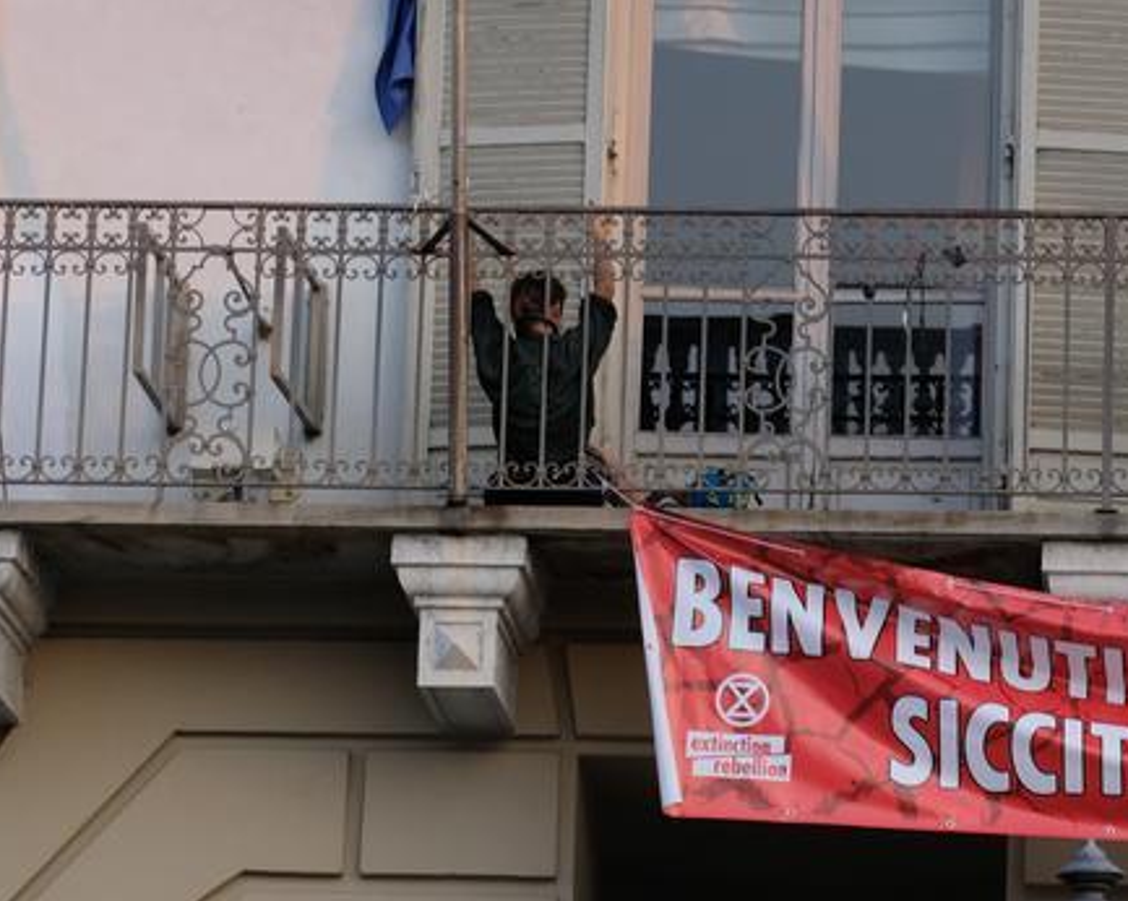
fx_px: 6874
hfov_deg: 9.3
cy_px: 191
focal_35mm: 206
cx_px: 1196
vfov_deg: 7.5
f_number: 4.8
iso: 400
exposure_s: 1/210
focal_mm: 63.2
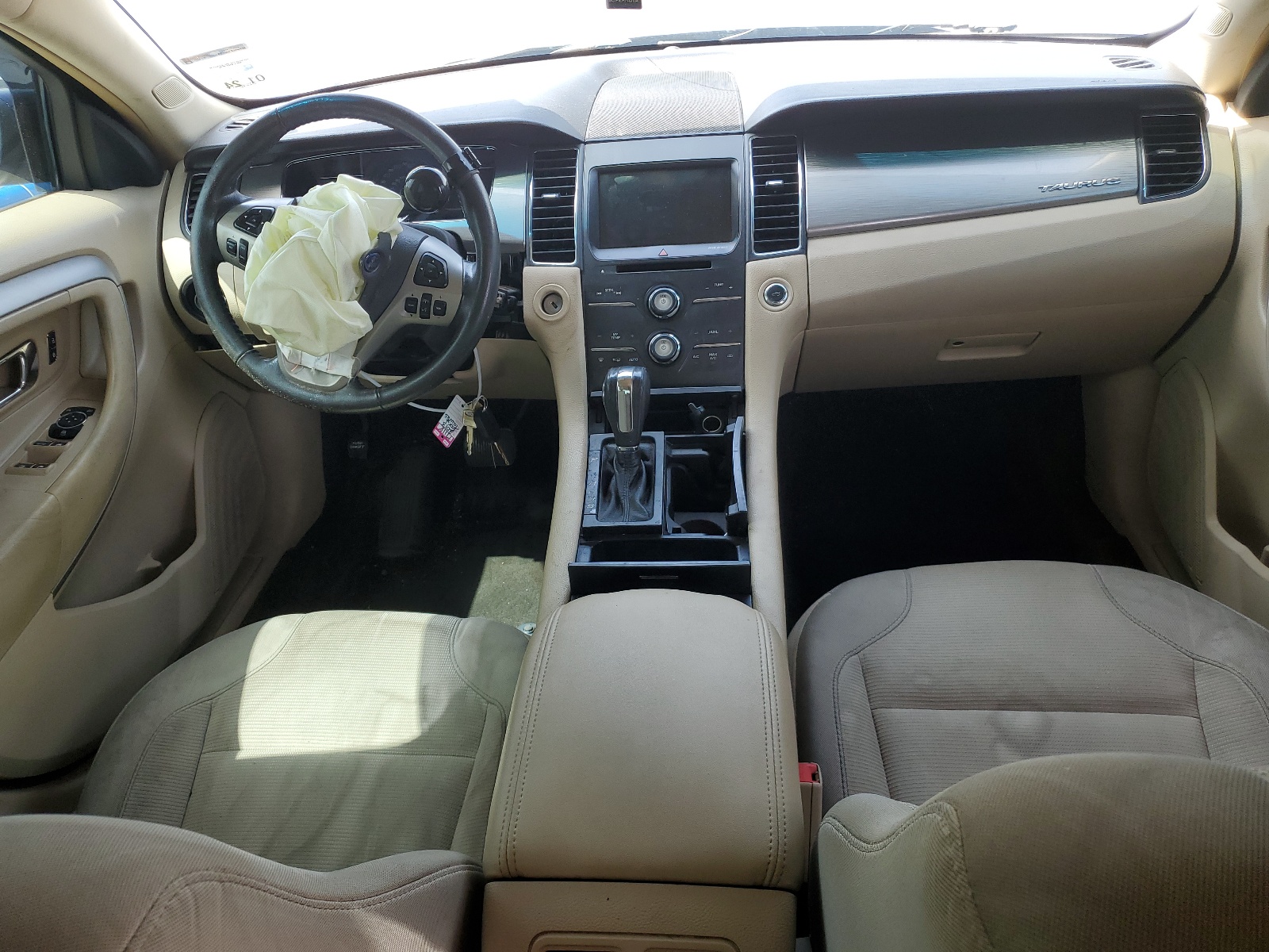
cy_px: 476
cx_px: 634
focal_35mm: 26
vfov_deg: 53.1
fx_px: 953
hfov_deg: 67.3
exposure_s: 1/172
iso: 50
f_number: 1.5
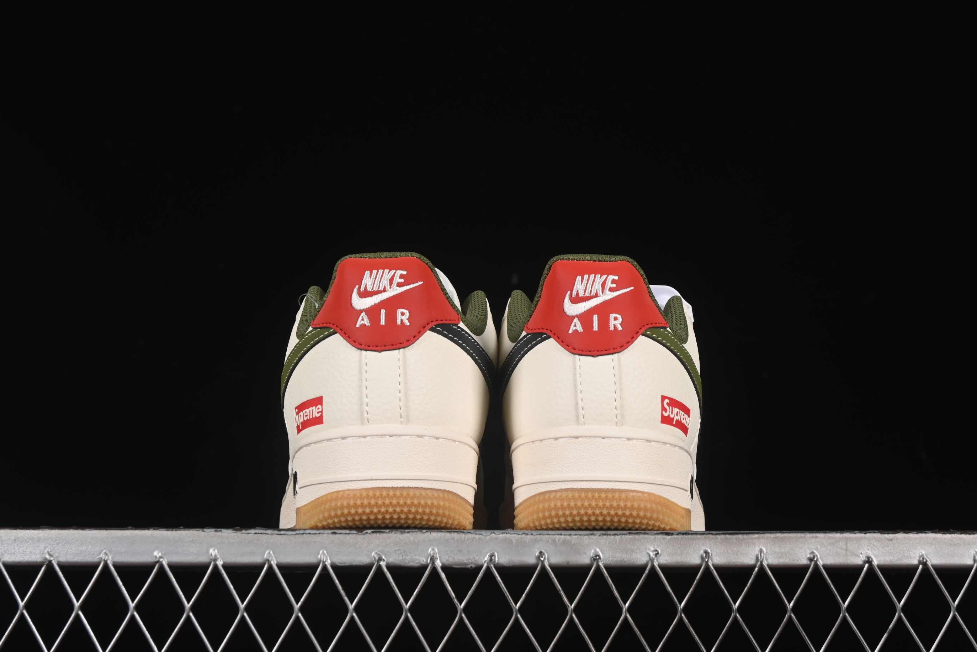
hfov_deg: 26.6
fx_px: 2063
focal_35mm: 76
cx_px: 488
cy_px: 324
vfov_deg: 18.0
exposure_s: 1/80
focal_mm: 50
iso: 160
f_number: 8
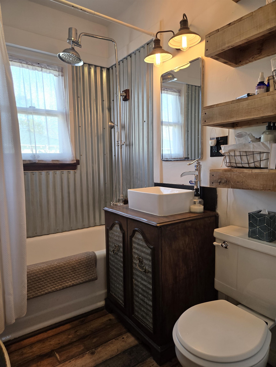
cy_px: 184
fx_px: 245
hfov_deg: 58.9
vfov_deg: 73.9
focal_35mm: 23
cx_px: 138
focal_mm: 5.4
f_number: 1.8
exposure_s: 1/120
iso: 125
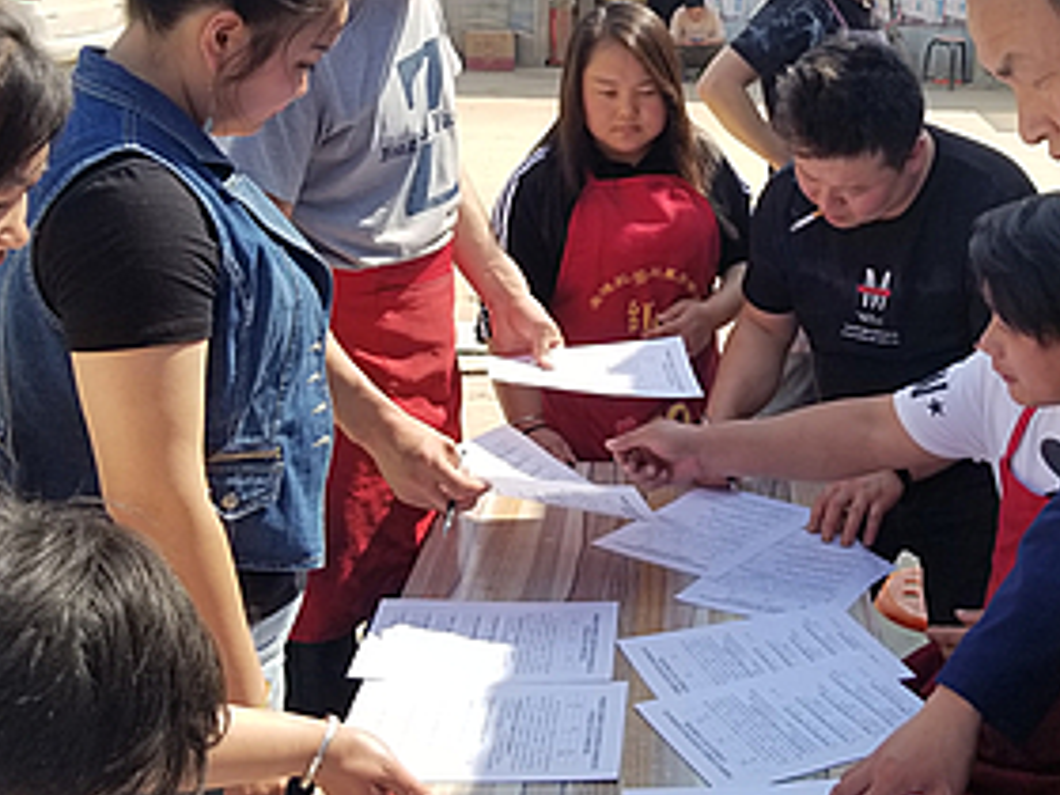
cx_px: 822
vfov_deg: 28.4
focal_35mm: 51
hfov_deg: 36.4
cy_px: 284
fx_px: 1562
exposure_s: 1/1564
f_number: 1.7
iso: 50
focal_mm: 4.25
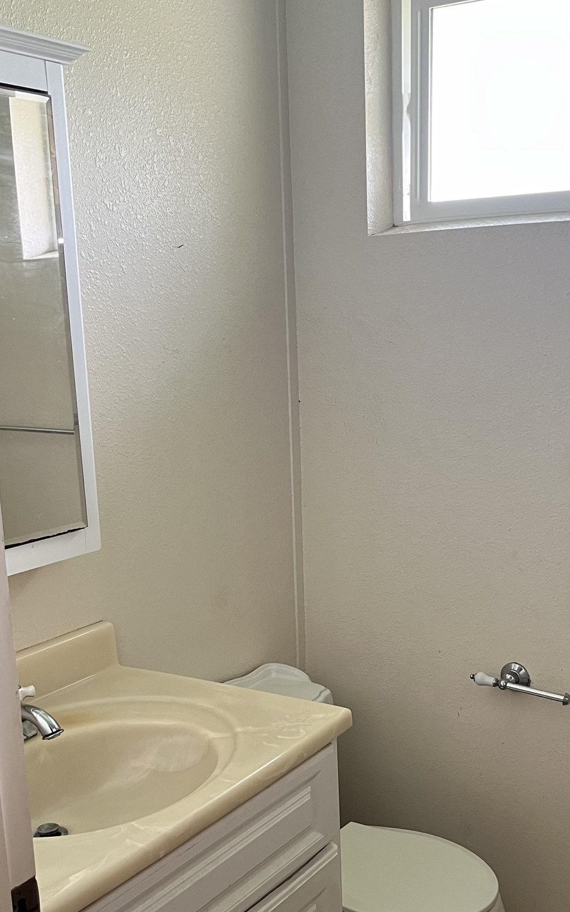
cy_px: 587
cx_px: 291
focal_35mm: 44
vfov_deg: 44.8
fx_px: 1094
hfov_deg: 29.2
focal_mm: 5.1
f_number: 1.6
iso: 200
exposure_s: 1/60
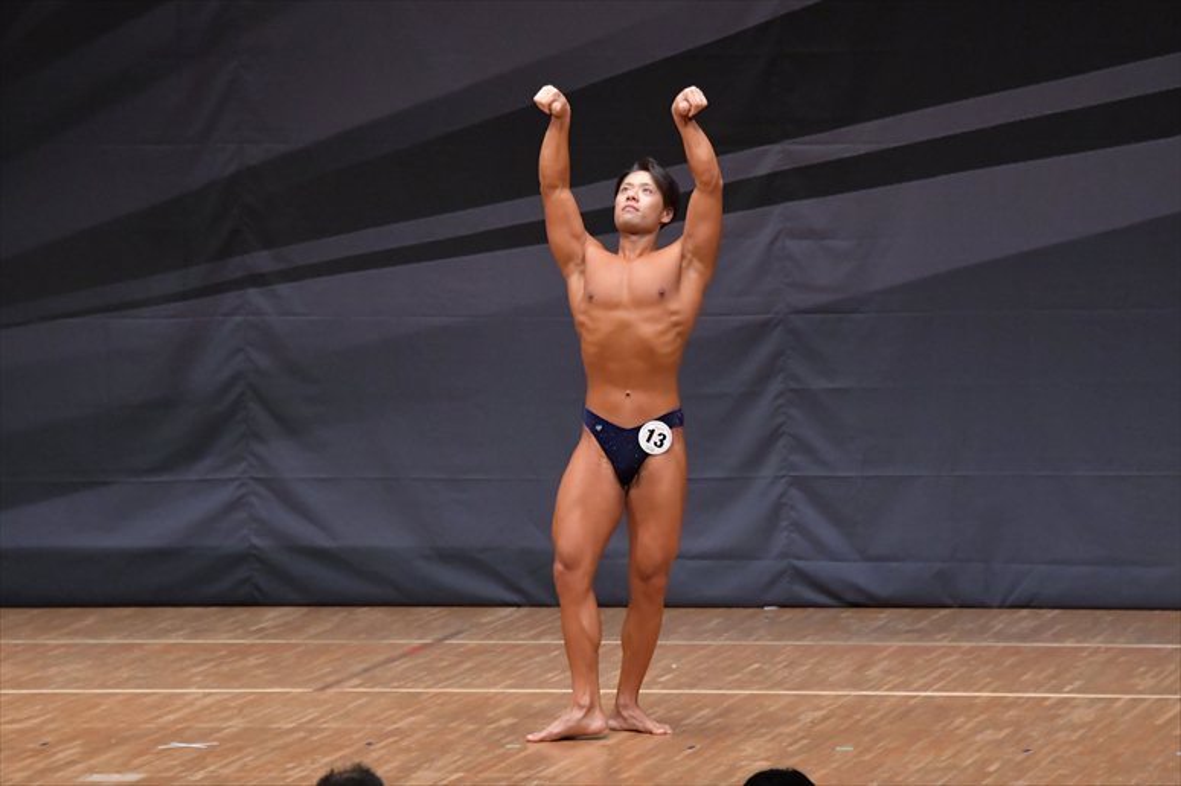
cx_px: 590
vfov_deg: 5.7
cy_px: 393
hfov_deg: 8.6
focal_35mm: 240
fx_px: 7870
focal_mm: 160
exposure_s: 1/400
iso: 6400
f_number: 5.6
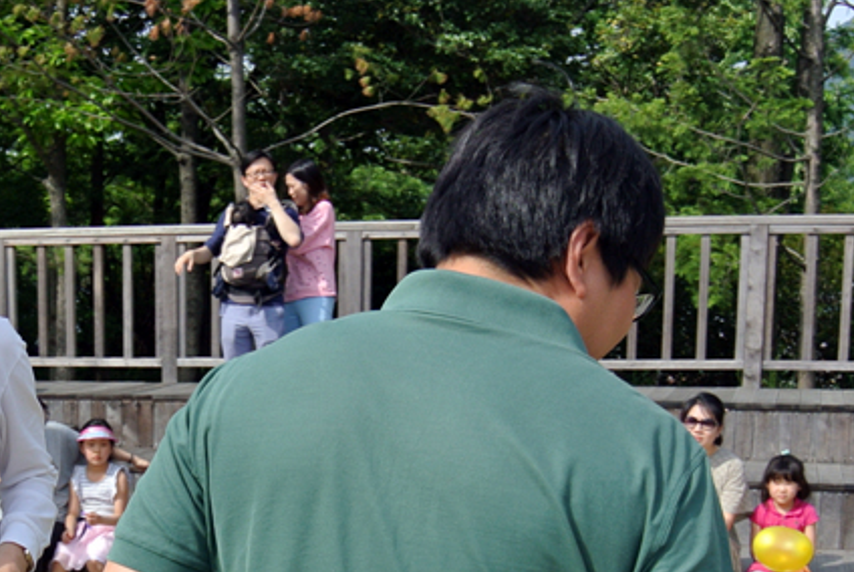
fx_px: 1663
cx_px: 189
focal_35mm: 70
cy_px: 674
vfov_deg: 18.6
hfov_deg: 28.3
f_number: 3.5
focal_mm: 11
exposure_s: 1/800
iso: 100
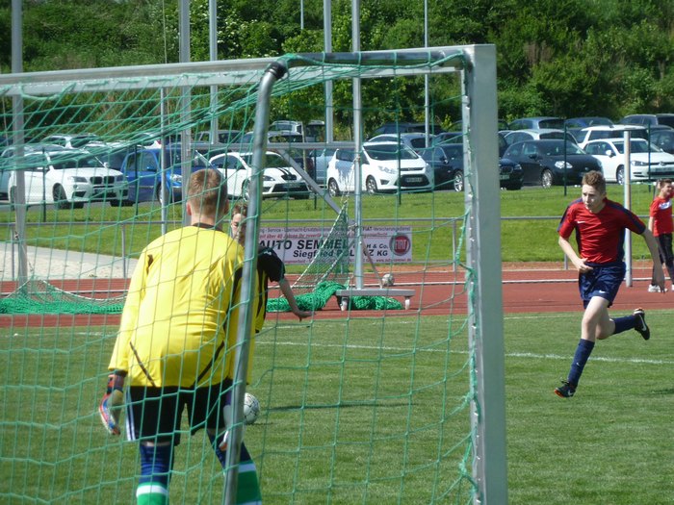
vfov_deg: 6.1
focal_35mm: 242
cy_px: 252
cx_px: 337
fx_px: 4712
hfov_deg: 8.2
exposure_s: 1/800
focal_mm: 39.7
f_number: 4.7
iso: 160
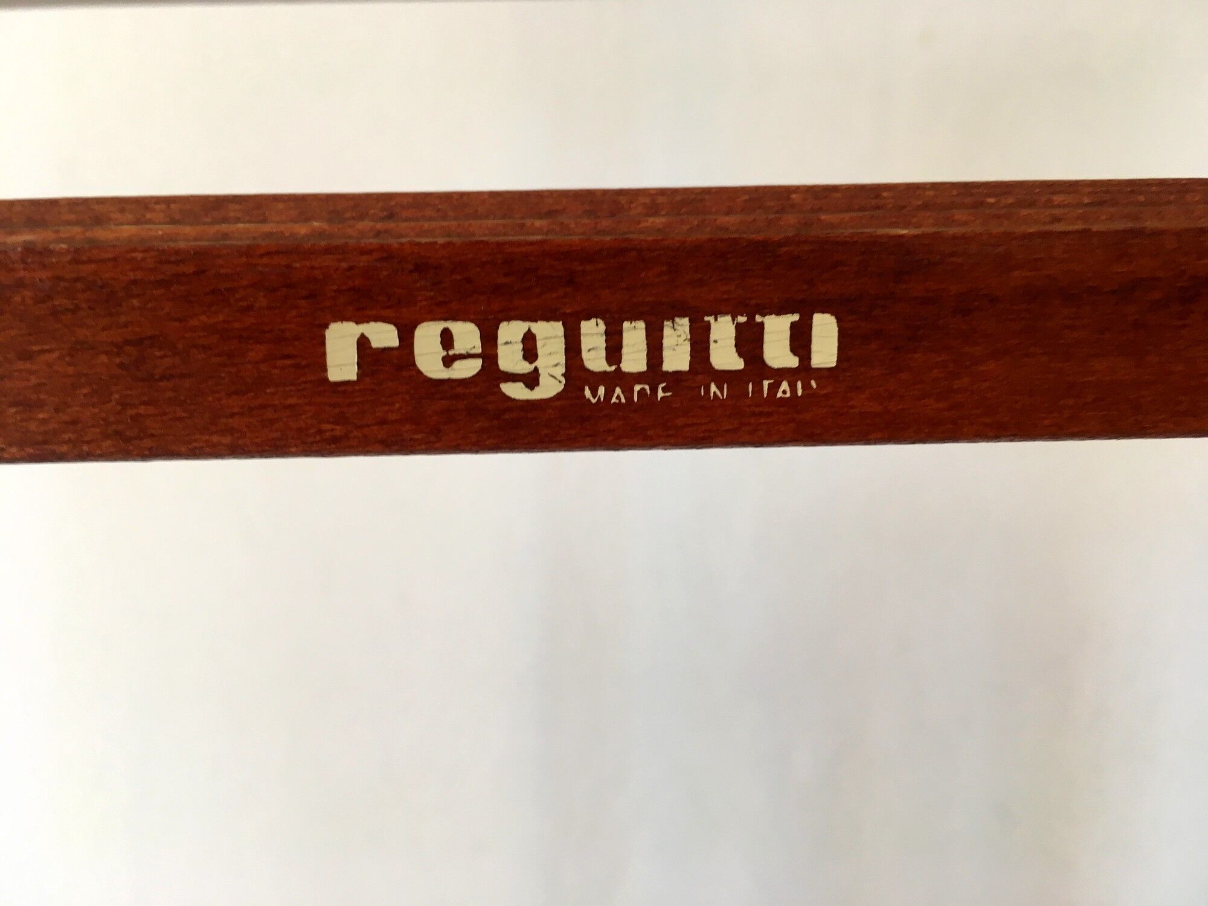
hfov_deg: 61.7
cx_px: 604
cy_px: 453
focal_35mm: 29
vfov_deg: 48.2
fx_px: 1012
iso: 32
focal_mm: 4.15
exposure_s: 1/33
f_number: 2.2
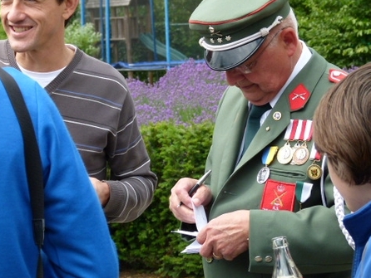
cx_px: 194
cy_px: 154
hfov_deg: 13.0
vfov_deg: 9.8
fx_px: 1630
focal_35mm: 152
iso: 125
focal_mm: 20.4
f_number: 4
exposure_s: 1/250
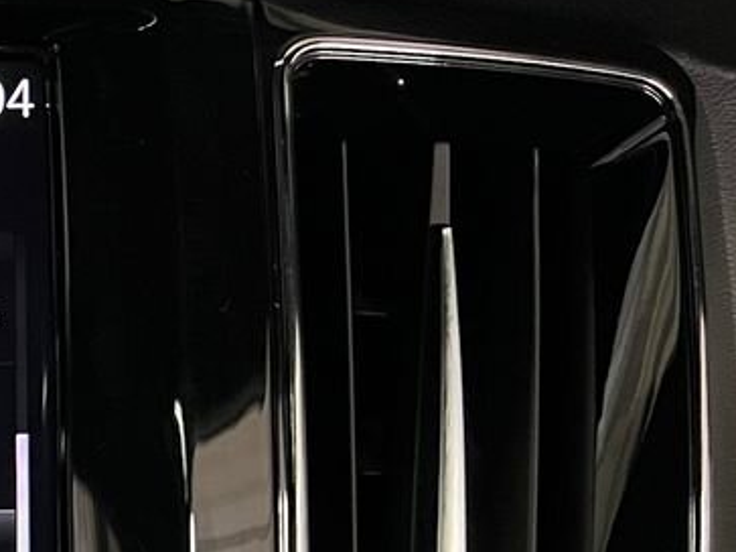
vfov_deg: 16.0
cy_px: 787
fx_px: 1828
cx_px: -414
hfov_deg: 19.4
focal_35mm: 86
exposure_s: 1/30
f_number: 1.5
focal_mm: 5.7
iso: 640
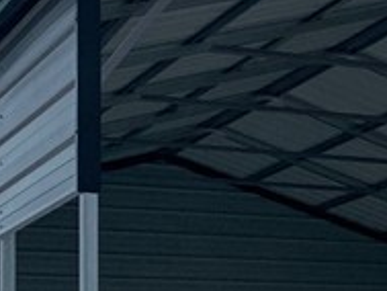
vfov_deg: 10.5
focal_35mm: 141
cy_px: 285
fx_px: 1577
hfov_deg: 13.2
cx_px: 588
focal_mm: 4.25
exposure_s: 1/73
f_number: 1.8
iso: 100
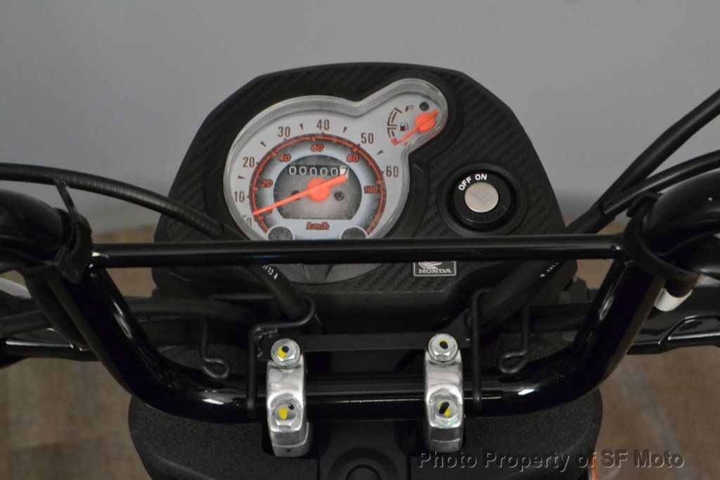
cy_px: 240
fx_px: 1649
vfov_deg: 16.5
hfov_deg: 24.6
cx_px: 360
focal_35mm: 82
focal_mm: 55
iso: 3200
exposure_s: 1/60
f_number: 11
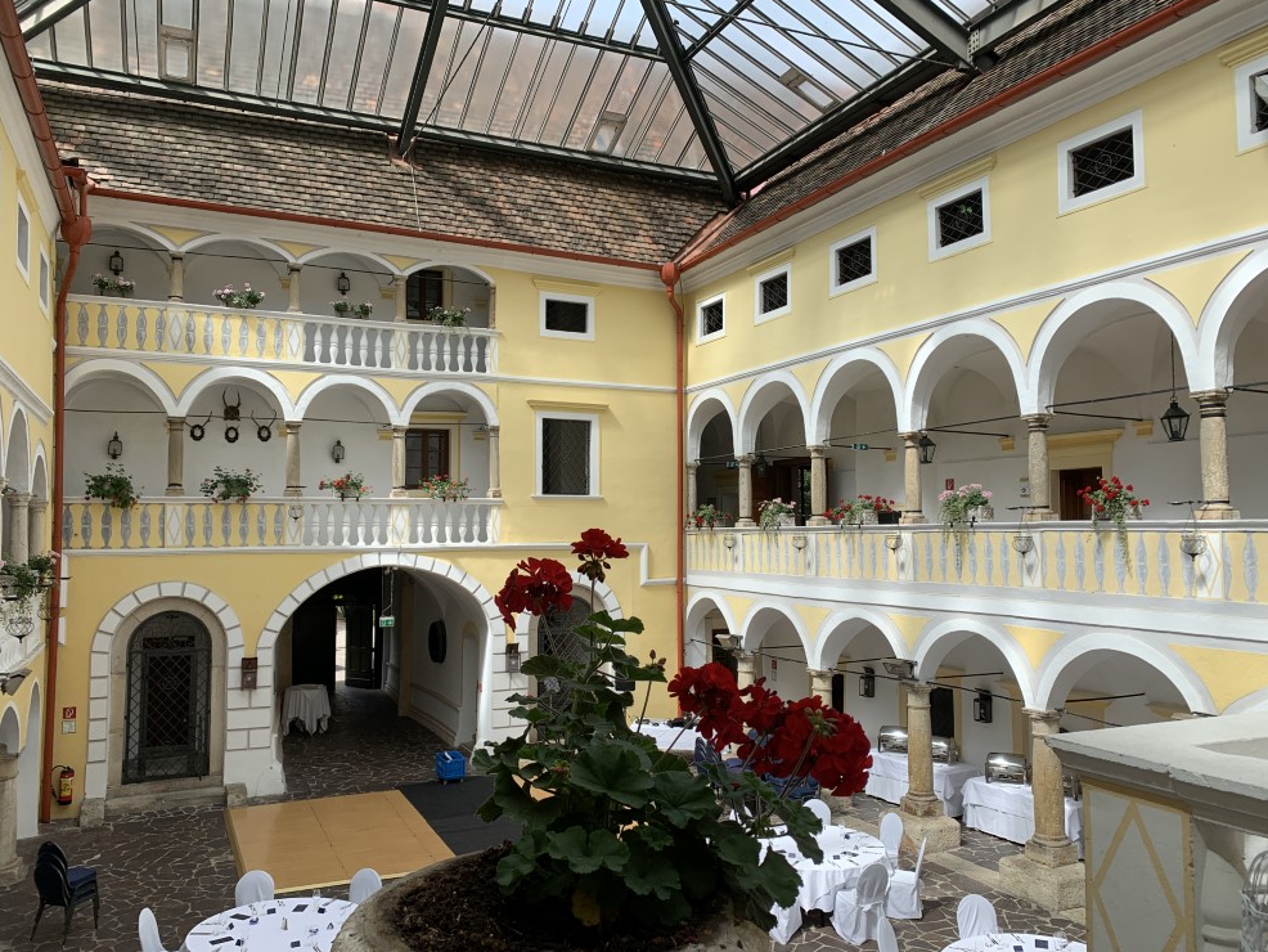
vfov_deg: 51.4
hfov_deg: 65.3
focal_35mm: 27
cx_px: 643
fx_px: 989
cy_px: 484
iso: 25
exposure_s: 1/1536
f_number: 1.8
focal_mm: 4.25
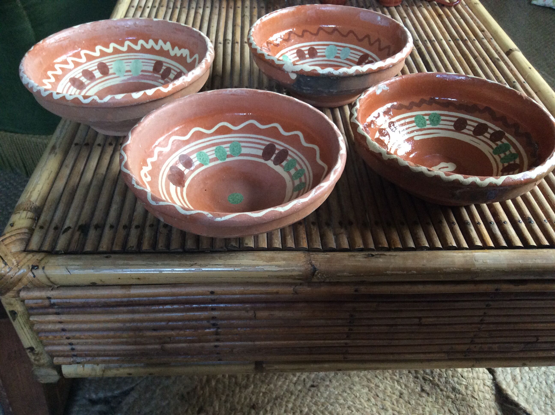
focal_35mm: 32
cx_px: 278
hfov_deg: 56.9
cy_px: 208
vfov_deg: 44.1
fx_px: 512
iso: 160
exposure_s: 1/25
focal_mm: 3.3
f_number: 2.4
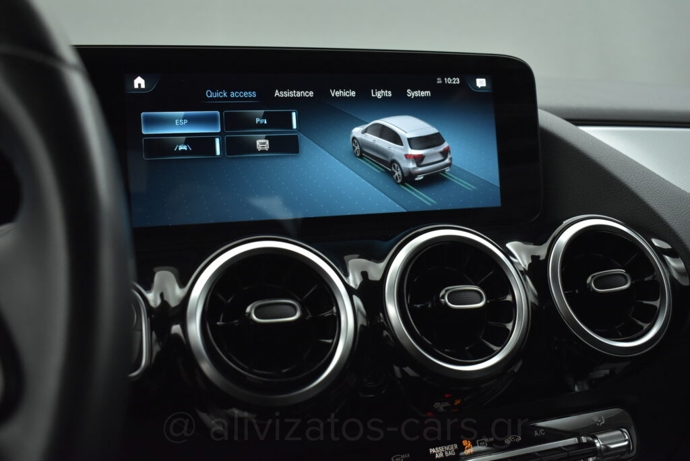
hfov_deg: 55.1
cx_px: 345
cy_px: 230
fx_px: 662
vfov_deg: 38.4
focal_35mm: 34
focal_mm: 23
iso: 1600
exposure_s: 1/100
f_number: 3.8
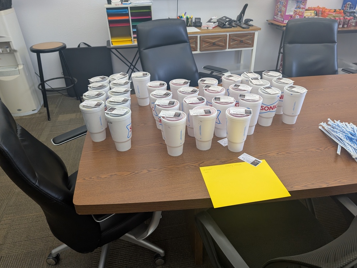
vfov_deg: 54.9
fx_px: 258
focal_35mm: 25
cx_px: 184
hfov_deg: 69.4
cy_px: 132
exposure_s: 1/120
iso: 201
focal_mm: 6.9
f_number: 1.68
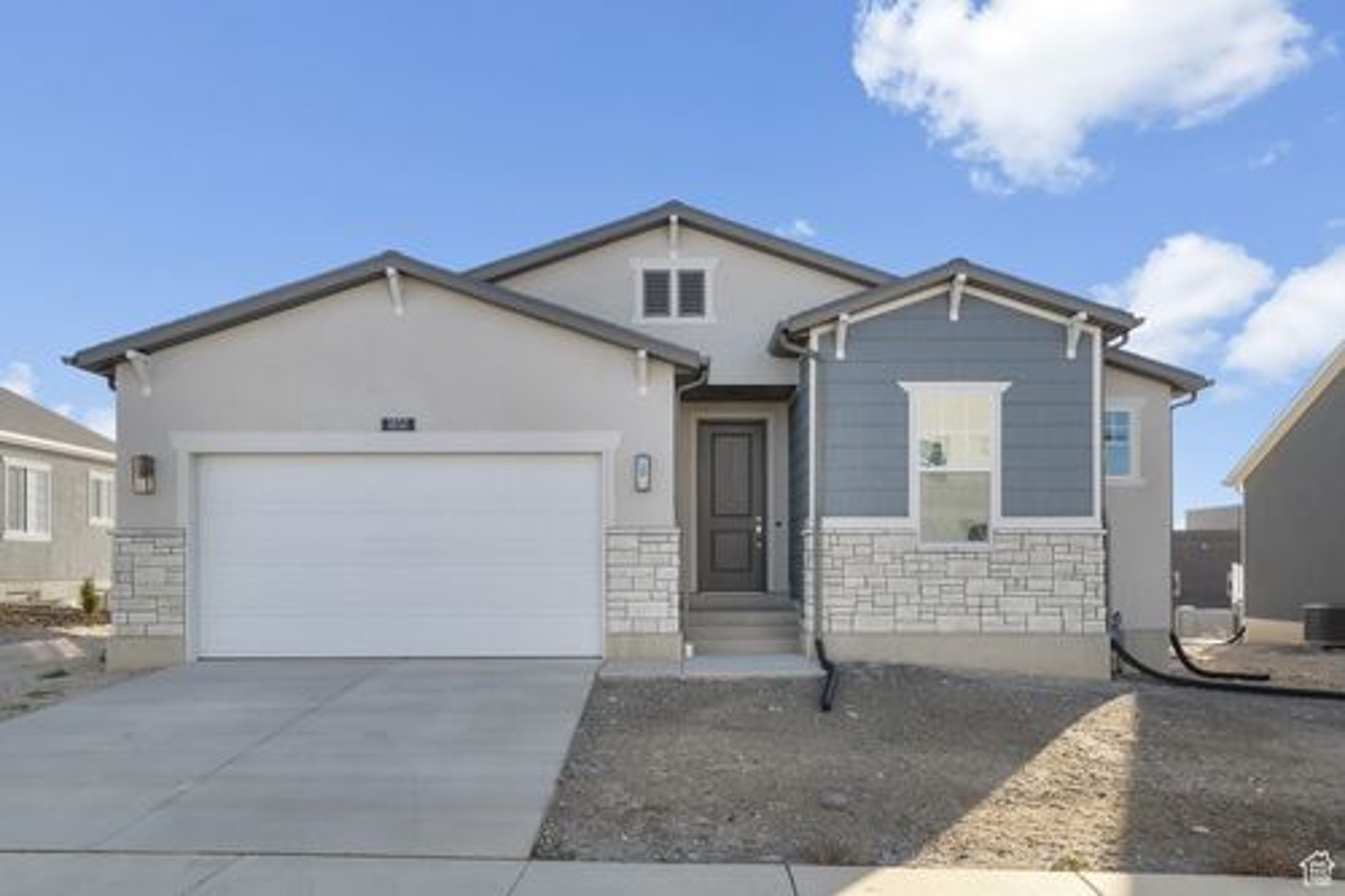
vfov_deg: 44.9
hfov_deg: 63.7
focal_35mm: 29
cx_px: 672
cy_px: 448
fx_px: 1083
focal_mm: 29
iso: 320
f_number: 8
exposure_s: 1/60
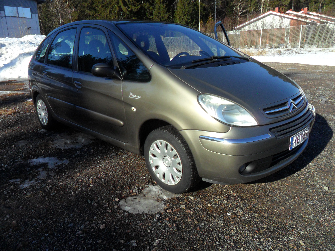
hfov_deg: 65.3
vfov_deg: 51.4
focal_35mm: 27
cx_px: 168
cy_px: 126
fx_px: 261
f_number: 3.5
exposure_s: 1/1000
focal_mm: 4.9
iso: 80
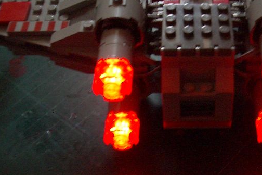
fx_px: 539
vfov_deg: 18.4
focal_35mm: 74
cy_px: 71
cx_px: 198
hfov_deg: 27.0
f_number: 2.6
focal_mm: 5.8
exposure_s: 1/8
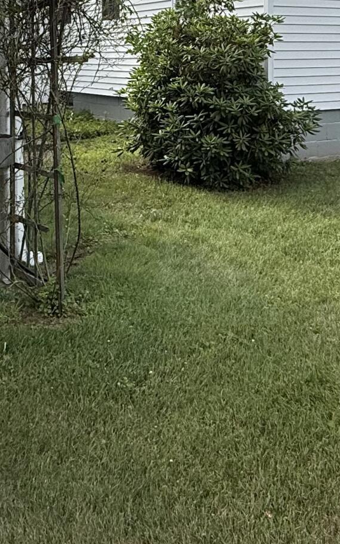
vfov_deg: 37.7
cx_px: 189
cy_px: 31
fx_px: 727
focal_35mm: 49
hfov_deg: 26.3
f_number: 2.2
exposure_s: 1/1312
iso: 64
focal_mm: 2.22
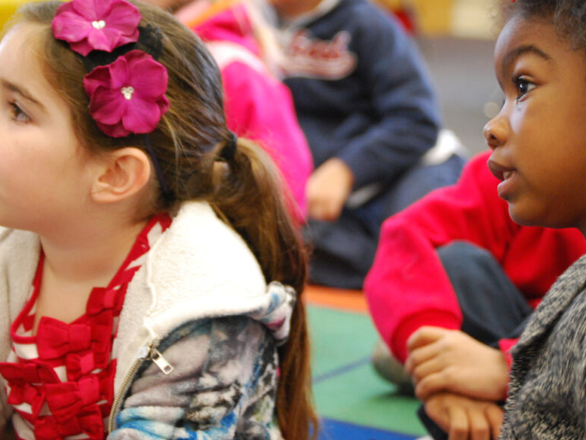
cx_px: 298
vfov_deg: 14.1
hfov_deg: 18.8
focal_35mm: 105
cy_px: 192
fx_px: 1772
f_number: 4
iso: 1100
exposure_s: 1/30
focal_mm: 55
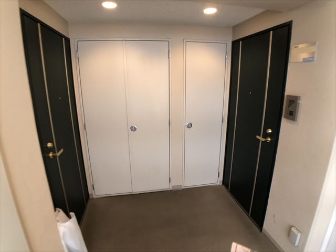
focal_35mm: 28
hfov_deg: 63.4
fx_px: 272
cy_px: 126
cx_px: 168
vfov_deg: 49.7
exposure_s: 1/17
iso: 40
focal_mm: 3.99
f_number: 1.8
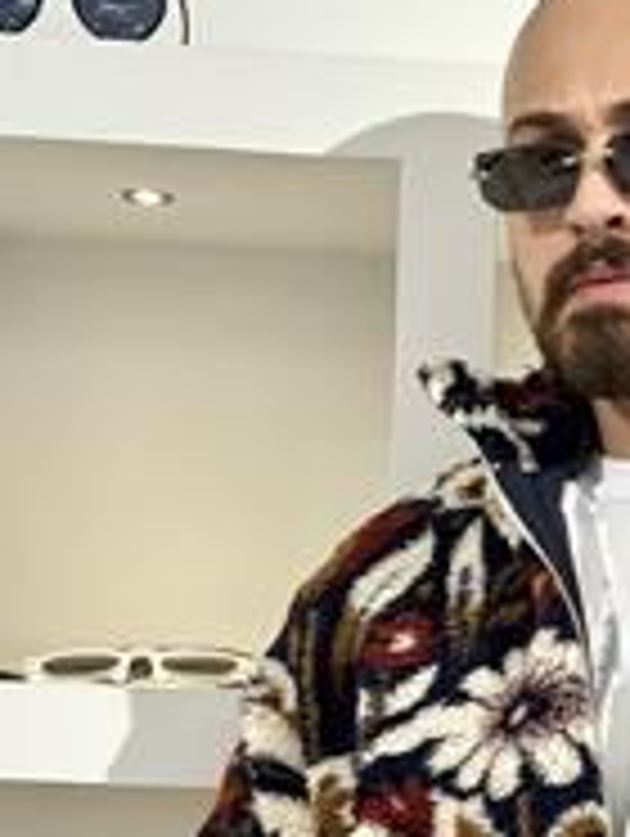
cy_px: 878
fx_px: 2905
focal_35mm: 120
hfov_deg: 12.1
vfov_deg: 16.0
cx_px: 716
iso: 125
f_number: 1.78
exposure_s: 1/100
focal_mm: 6.76
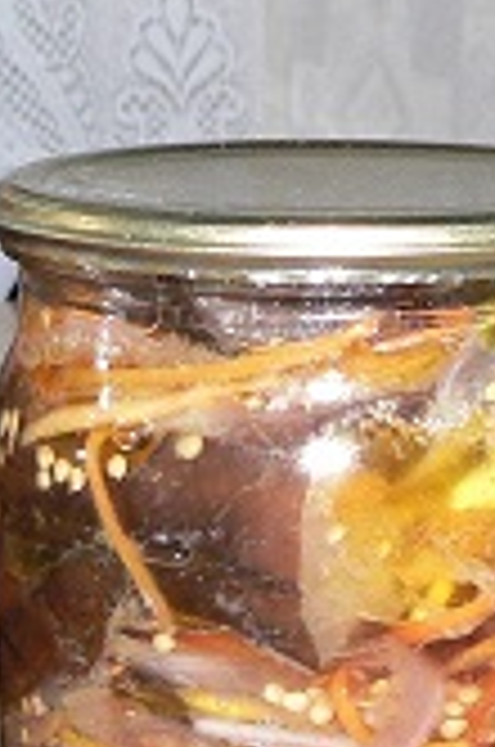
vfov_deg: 18.1
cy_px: 443
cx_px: 346
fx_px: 2340
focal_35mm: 113
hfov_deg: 12.1
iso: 200
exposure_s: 1/125
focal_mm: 6
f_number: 2.8
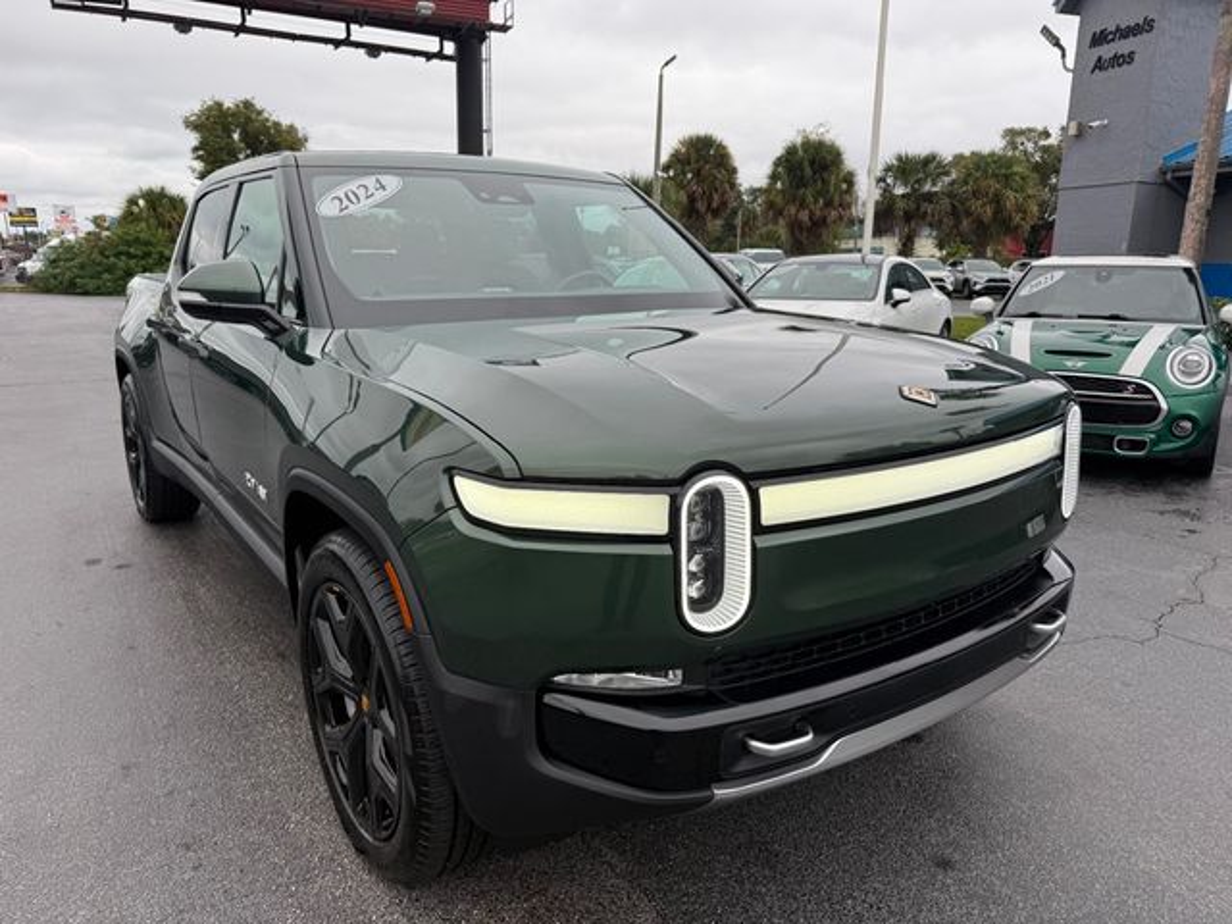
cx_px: 616
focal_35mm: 24
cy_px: 462
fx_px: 854
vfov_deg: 56.8
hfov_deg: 71.6
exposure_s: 1/831
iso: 80
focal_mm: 6.76
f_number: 1.78
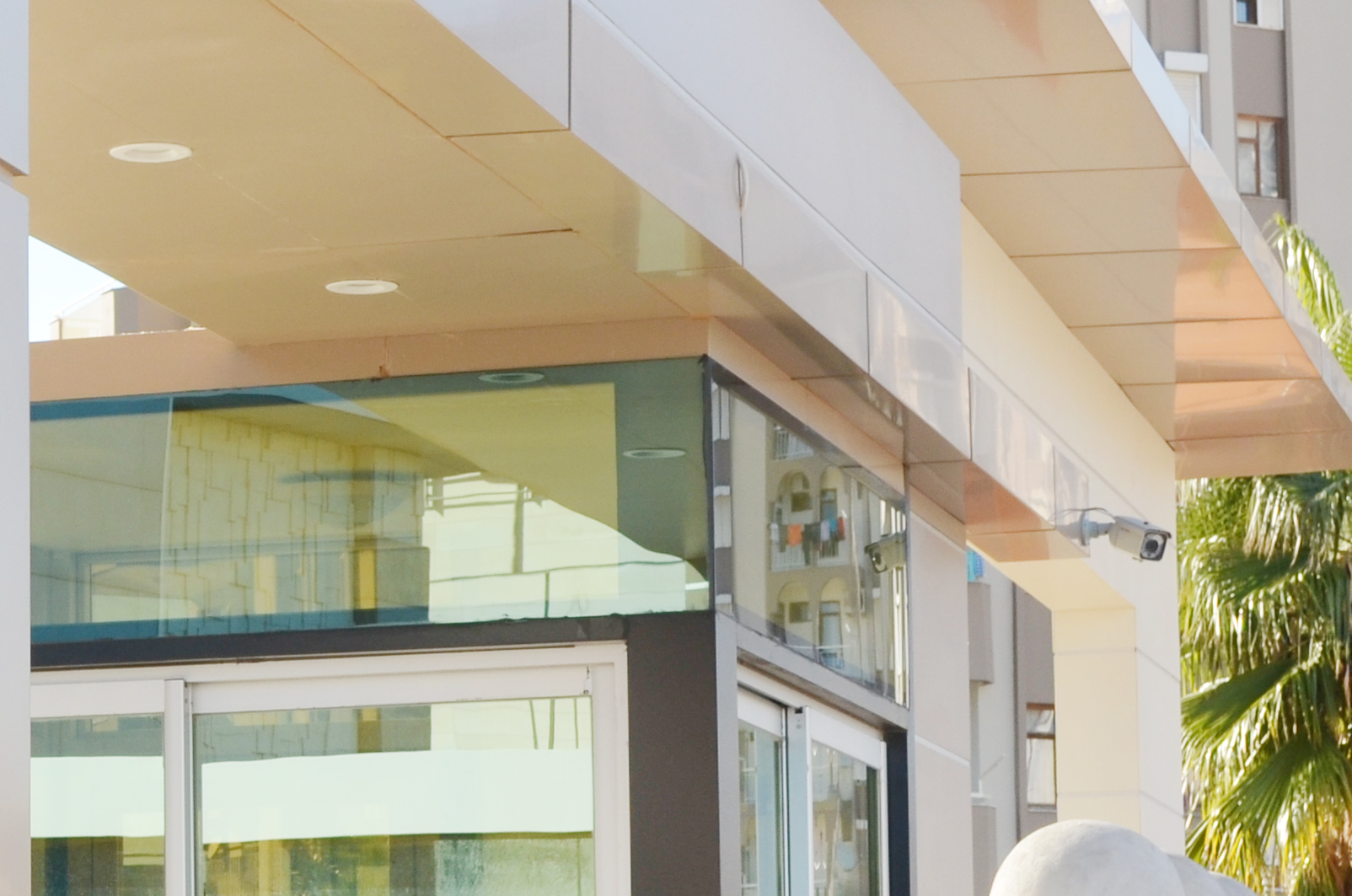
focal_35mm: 129
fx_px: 4835
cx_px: -70
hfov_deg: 15.6
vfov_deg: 10.6
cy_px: 729
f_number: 8
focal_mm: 28
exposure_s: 1/250
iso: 180
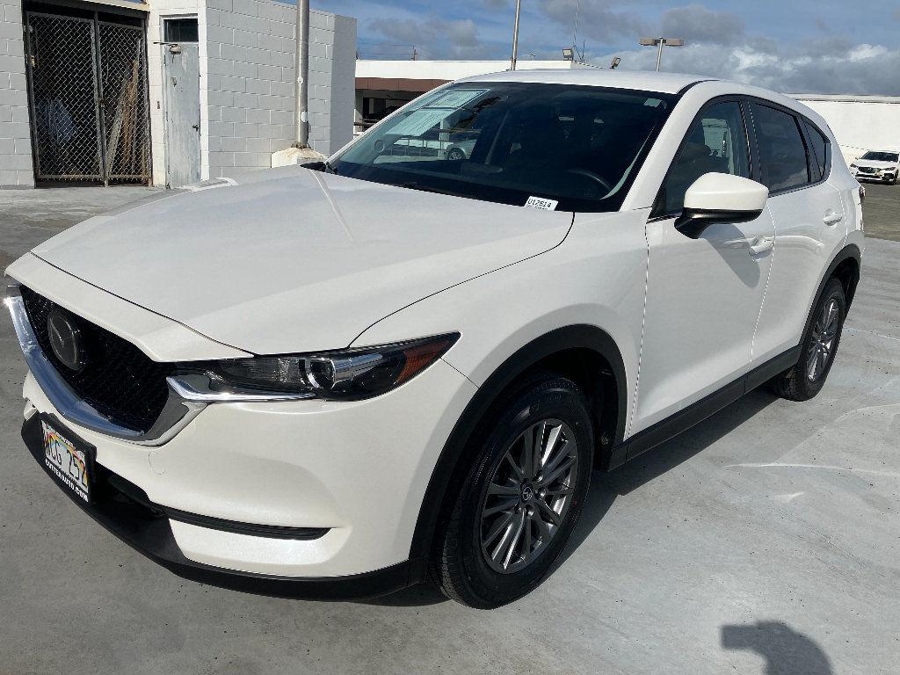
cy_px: 338
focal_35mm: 28
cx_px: 450
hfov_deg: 63.4
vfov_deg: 49.7
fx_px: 728
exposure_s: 1/6944
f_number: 1.8
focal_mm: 3.99
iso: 32
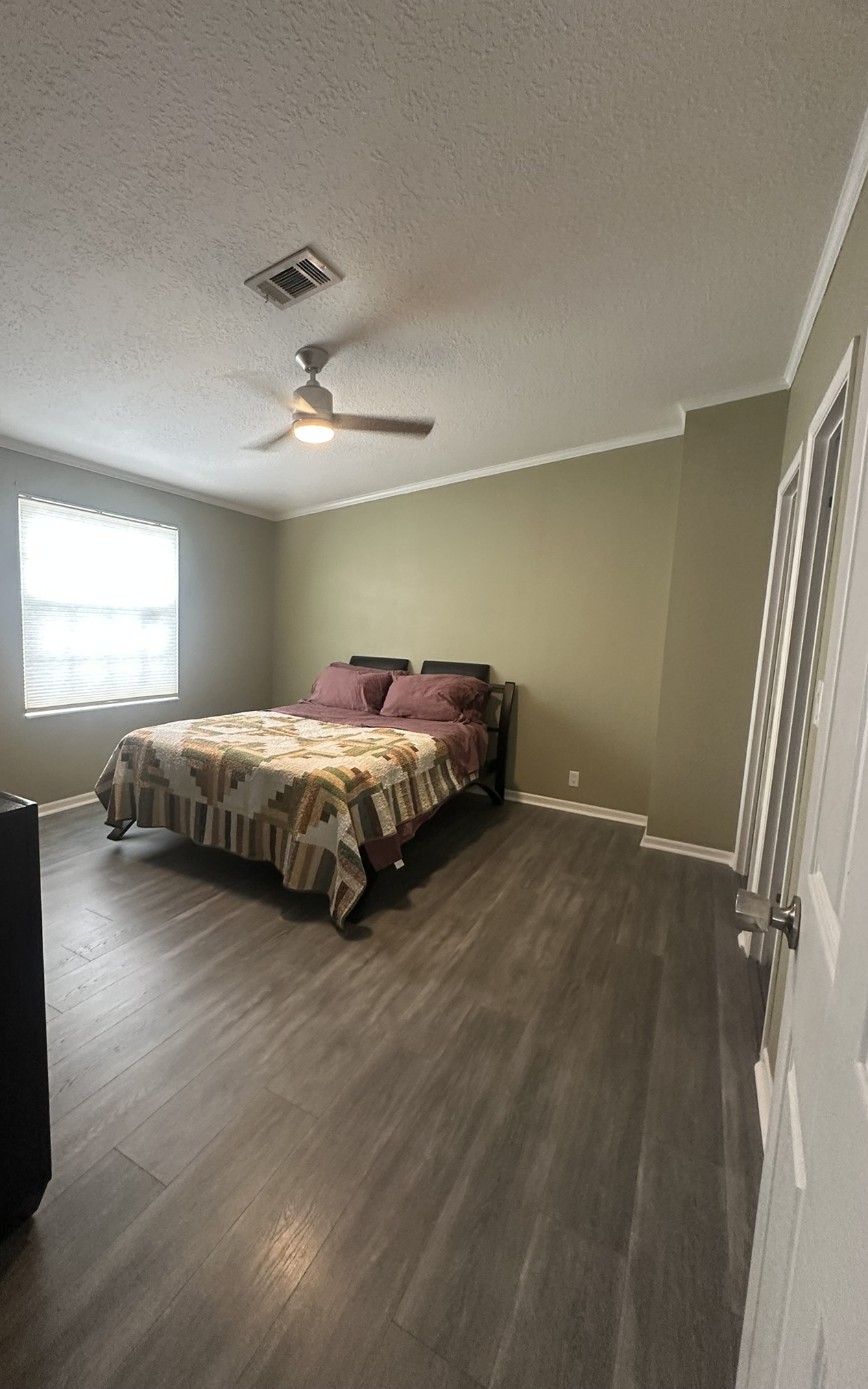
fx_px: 568
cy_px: 688
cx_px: 398
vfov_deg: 101.5
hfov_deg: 74.6
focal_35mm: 15
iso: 400
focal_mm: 2.22
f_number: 2.2
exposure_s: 1/60
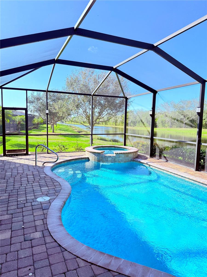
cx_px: 104
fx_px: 191
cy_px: 138
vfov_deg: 71.6
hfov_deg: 56.8
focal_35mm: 24
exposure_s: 1/543
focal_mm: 6.76
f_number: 1.78
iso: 100
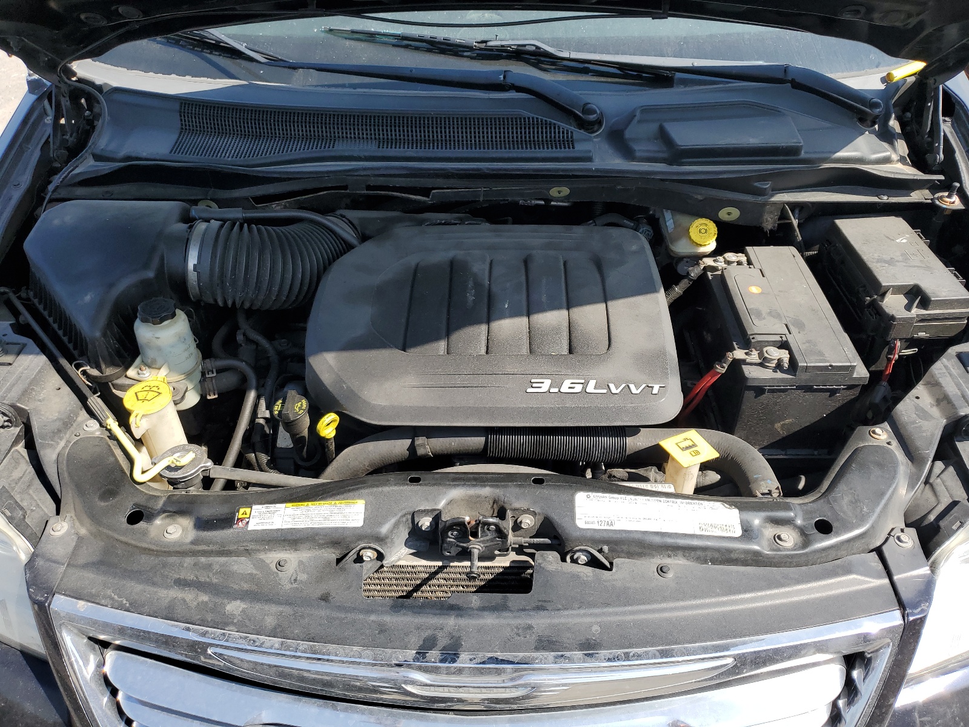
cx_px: 484
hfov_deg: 67.3
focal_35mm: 26
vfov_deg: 53.1
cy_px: 364
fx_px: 728
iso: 50
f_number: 1.5
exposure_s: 1/1667
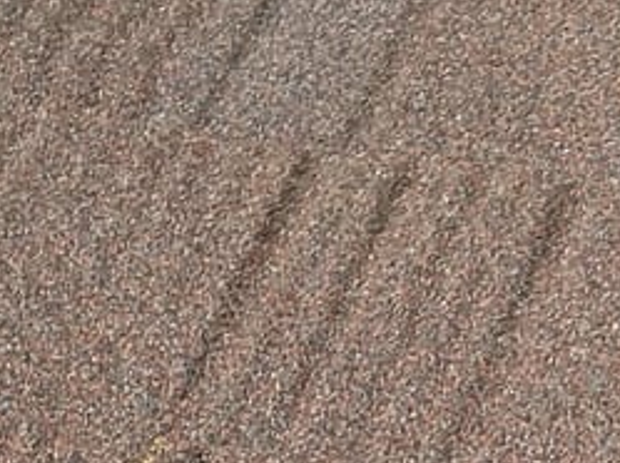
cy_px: 841
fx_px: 3362
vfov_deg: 7.6
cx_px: 681
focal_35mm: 188
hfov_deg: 10.4
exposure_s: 1/1043
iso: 80
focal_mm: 4.28
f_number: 2.4
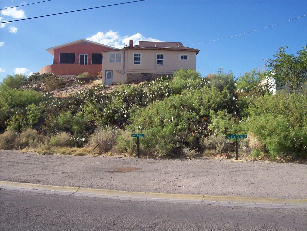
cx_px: 154
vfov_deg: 39.7
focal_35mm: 36
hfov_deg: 51.4
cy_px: 116
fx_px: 319
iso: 80
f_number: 4.8
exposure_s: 1/577
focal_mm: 6
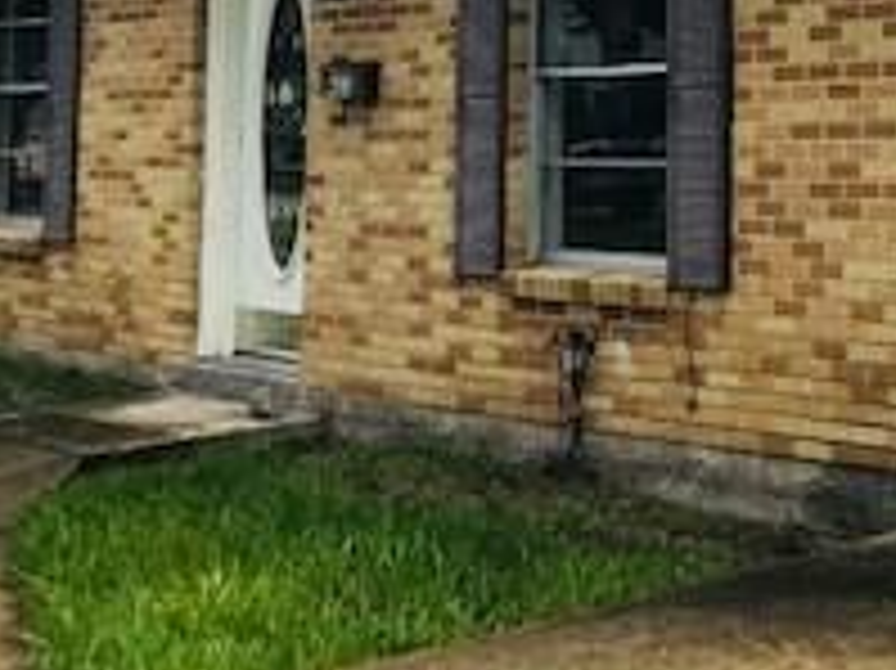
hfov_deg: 20.4
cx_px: 1063
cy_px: -261
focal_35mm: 90
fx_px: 2328
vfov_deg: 15.4
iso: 20
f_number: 1.8
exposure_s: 1/1773
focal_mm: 3.99
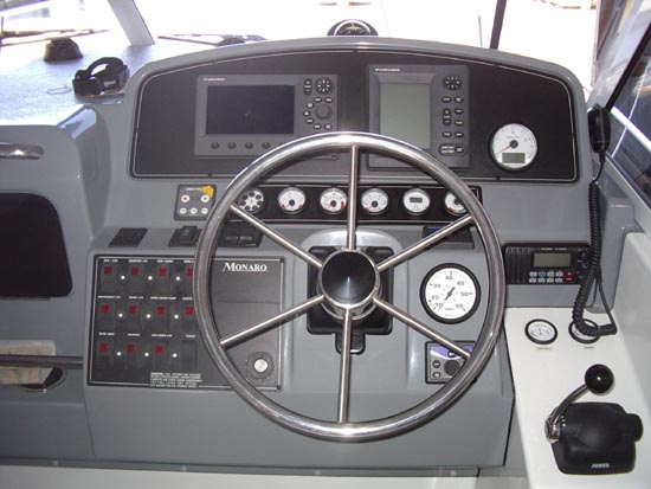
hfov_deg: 49.0
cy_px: 244
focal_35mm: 38
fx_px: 715
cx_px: 326
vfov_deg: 37.7
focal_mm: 5.8
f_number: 2.6
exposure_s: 1/60
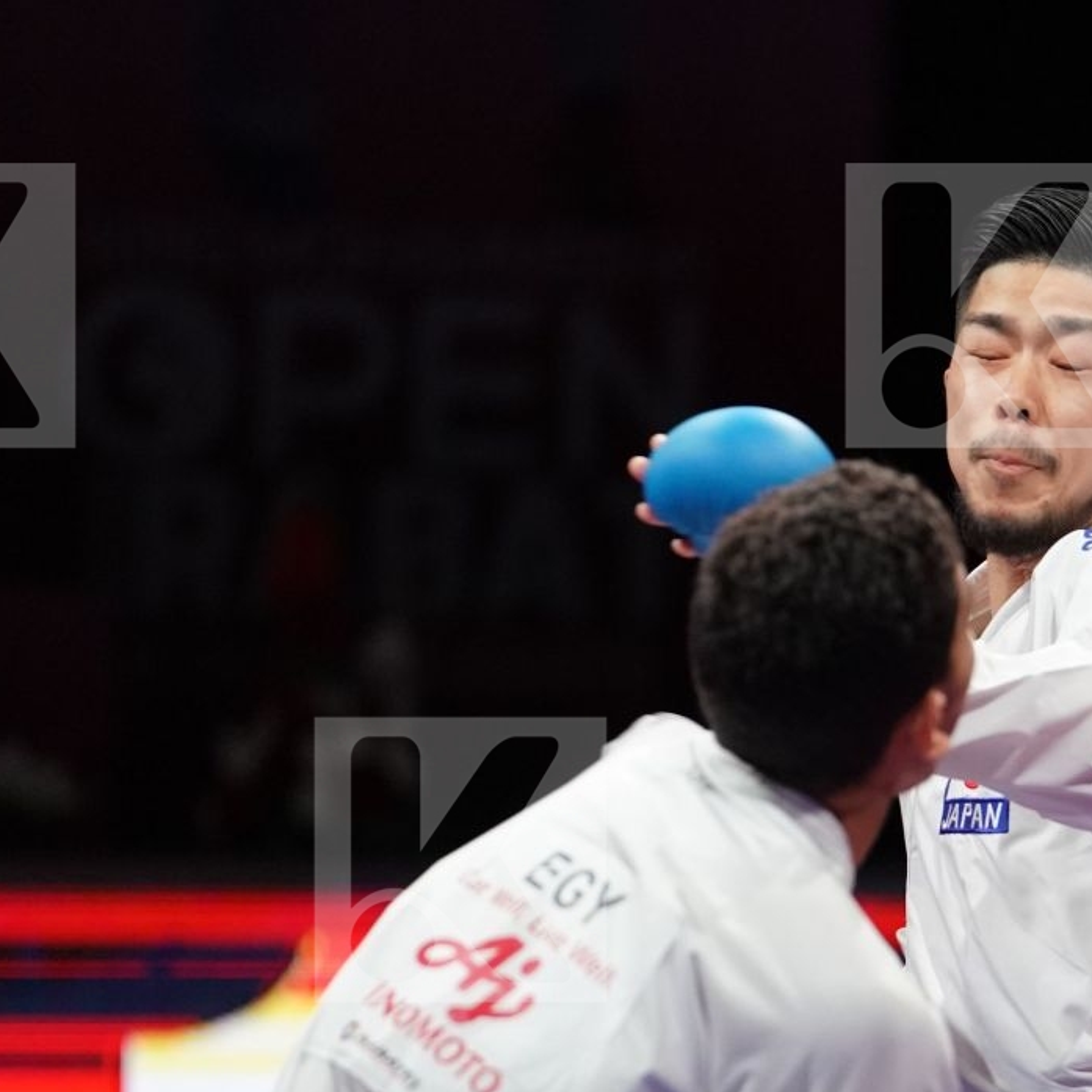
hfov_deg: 4.0
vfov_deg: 4.0
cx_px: 992
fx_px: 15668
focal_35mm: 439
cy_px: 860
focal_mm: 200
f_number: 2.8
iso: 3200
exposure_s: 1/1000
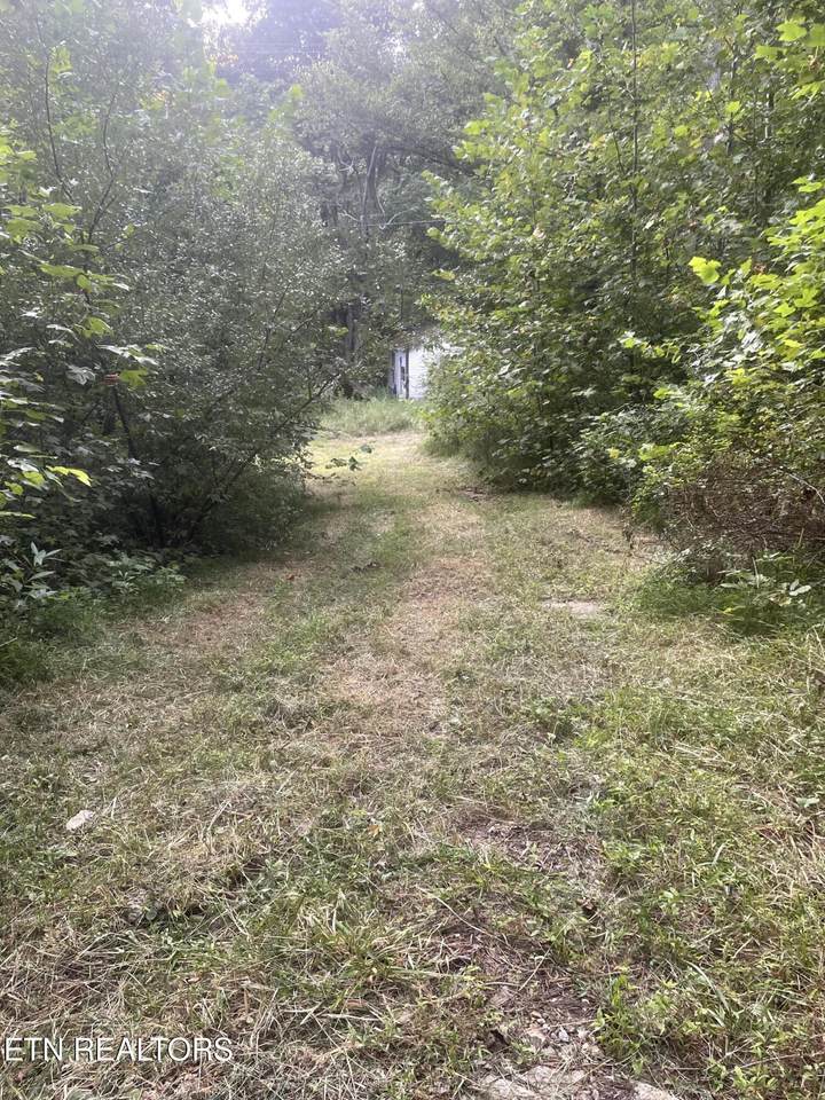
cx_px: 412
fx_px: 826
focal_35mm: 26
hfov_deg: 53.1
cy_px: 550
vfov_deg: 67.3
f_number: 1.6
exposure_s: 1/121
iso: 125
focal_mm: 4.2
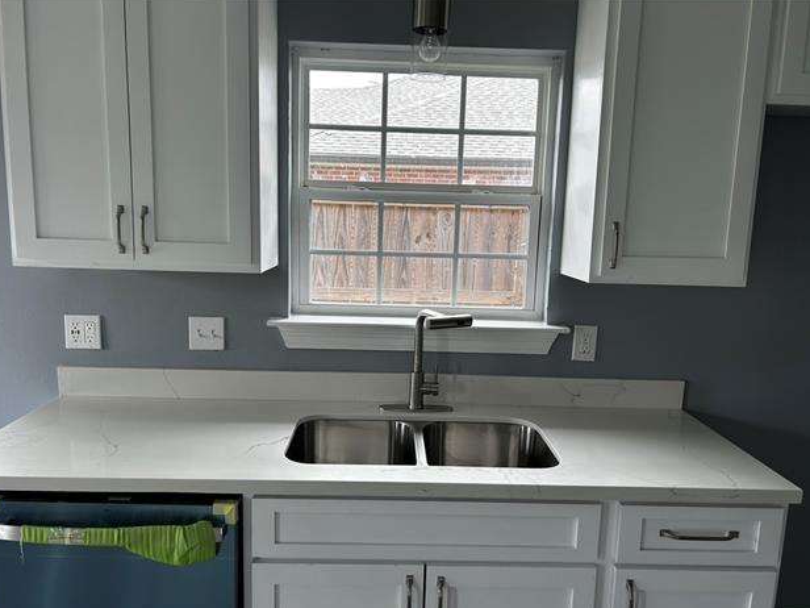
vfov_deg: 51.4
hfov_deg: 65.3
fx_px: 632
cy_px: 309
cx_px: 405
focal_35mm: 27
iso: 40
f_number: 1.5
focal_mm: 5.7
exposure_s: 1/121
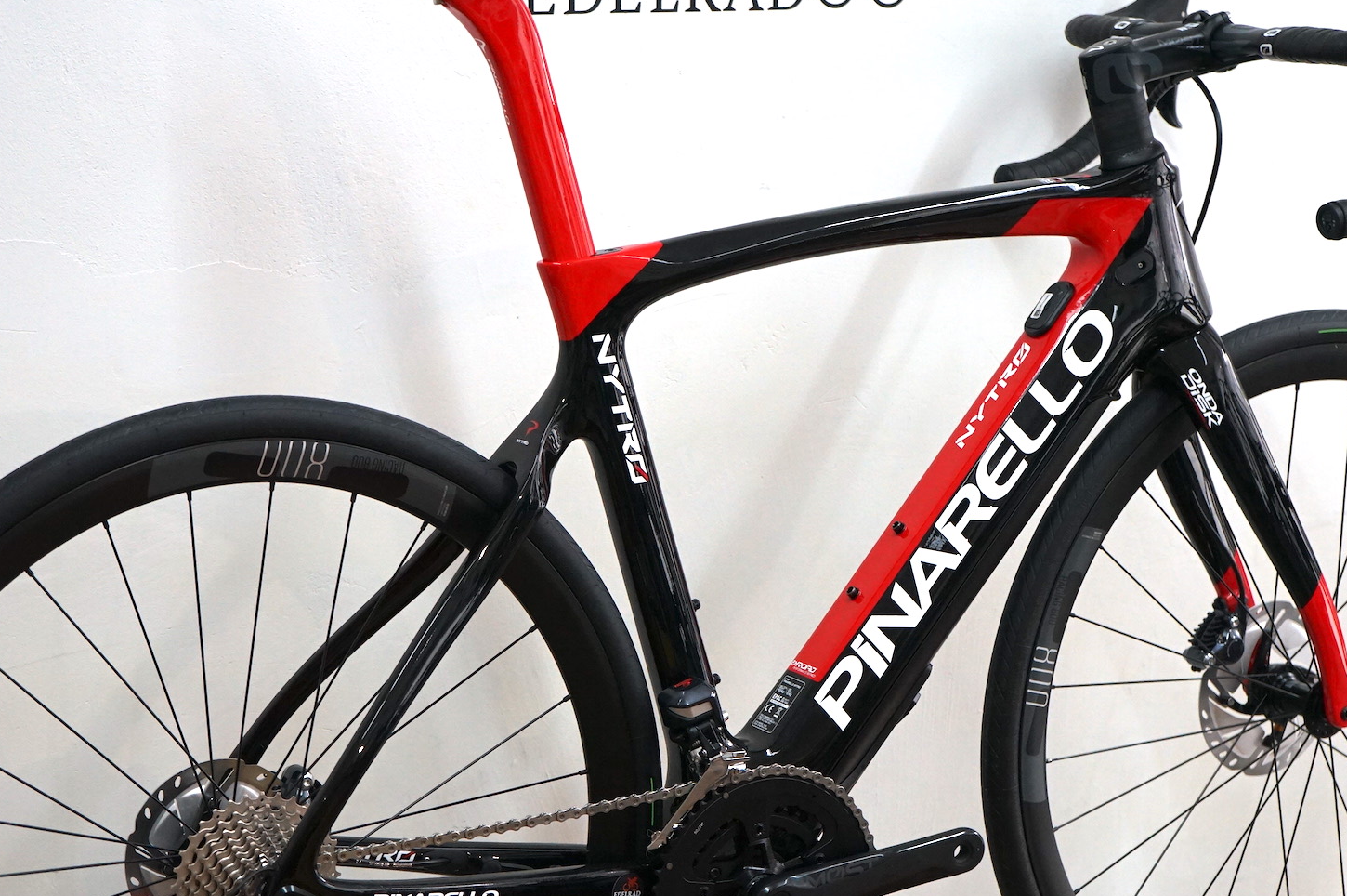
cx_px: 722
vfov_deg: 17.0
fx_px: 2991
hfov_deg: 25.4
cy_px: 493
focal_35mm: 80
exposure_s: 1/160
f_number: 5
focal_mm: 58
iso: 1600
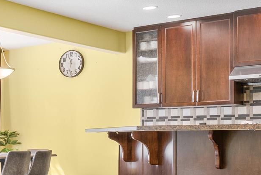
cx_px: -79
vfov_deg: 18.2
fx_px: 540
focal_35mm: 74
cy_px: 136
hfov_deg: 23.9
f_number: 8
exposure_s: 1/50
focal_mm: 14.9
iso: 200
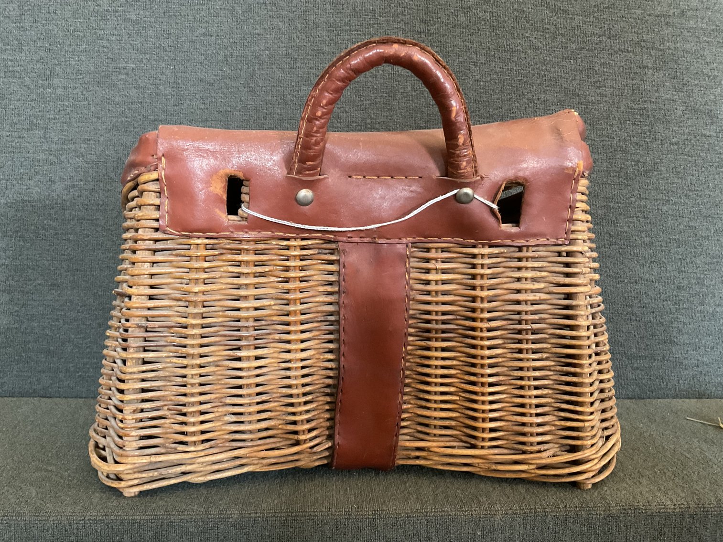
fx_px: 606
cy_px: 271
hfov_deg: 61.7
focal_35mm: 29
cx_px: 362
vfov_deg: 48.2
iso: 320
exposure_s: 1/30
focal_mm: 3
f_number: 1.8
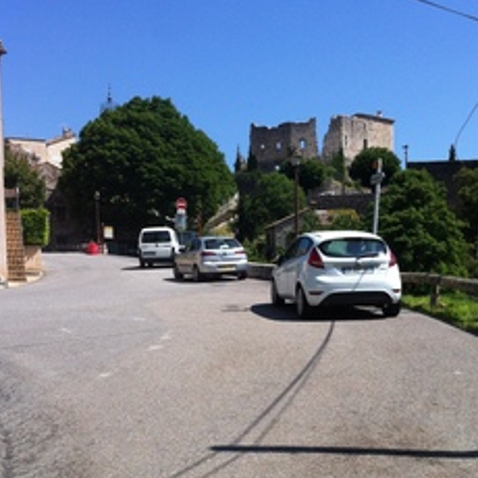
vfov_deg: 31.4
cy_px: 316
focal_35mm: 54
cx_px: 239
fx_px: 844
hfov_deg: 31.6
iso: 80
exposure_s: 1/1588
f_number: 2.8
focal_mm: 3.85
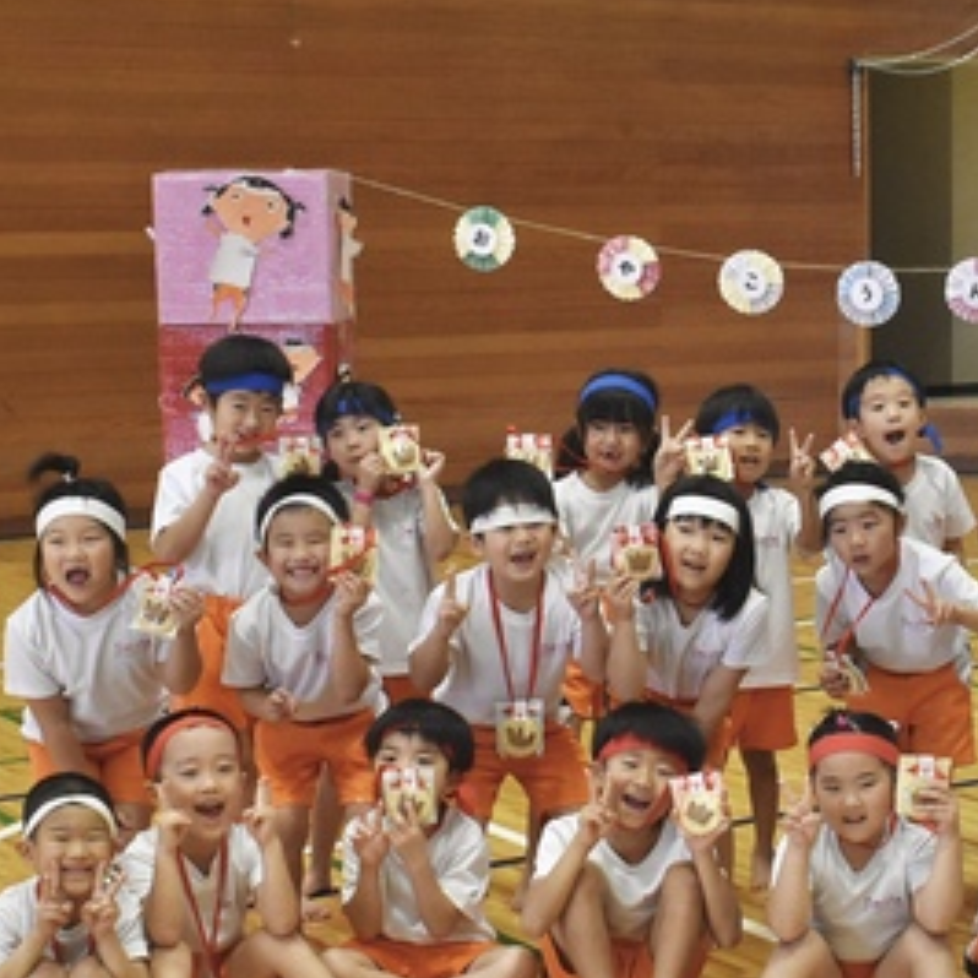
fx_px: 2300
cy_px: 590
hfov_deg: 23.4
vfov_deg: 24.0
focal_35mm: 72
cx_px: 860
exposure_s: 1/500
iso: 2500
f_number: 5.6
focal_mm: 25
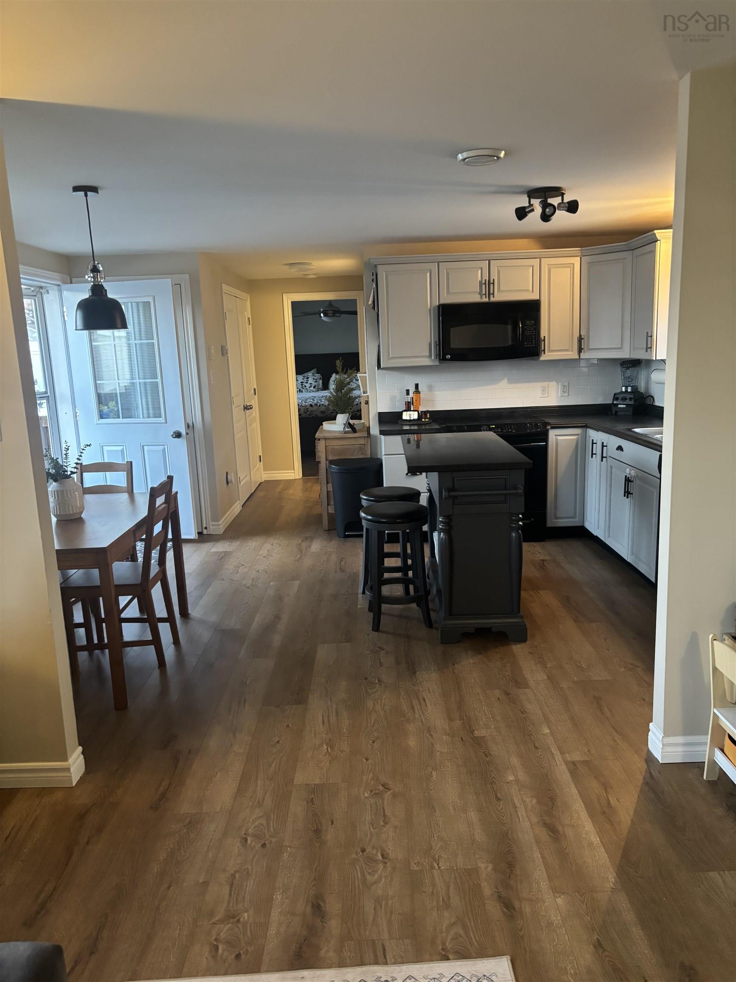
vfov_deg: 67.3
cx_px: 368
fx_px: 737
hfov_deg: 53.1
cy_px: 491
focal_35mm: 26
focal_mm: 5.96
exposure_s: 1/40
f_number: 1.6
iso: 400
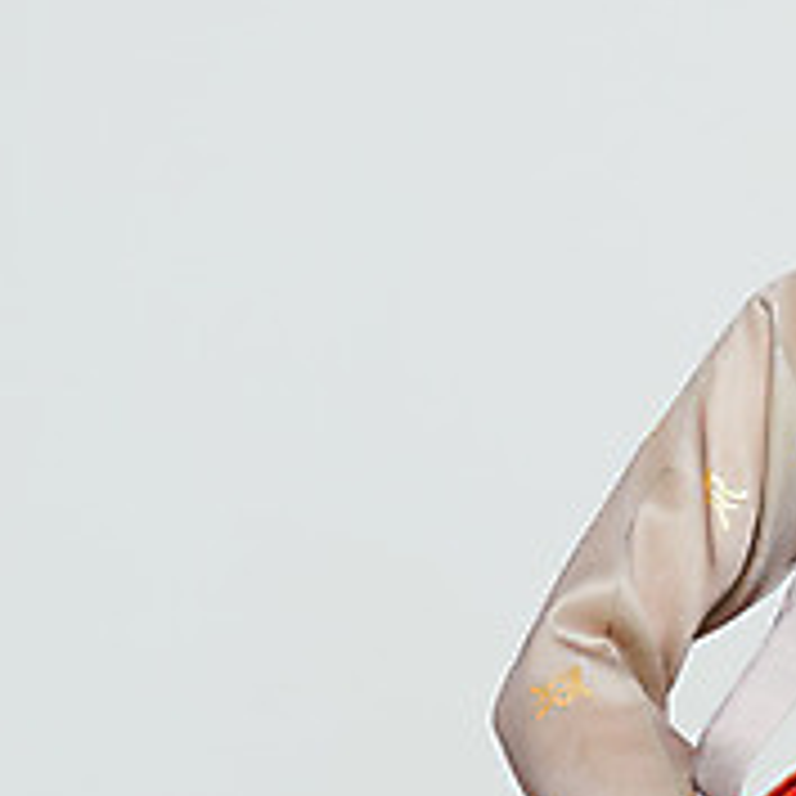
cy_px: 432
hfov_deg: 5.0
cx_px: 798
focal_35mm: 351
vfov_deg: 5.0
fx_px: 9132
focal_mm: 122
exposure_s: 1/125
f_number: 11
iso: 100
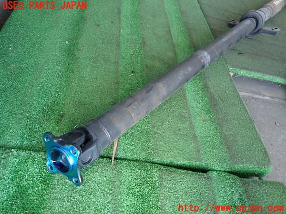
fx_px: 207
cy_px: 107
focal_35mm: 25
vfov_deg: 54.9
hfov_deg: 69.4
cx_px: 143
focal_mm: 4.5
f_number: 2
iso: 125
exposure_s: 1/60
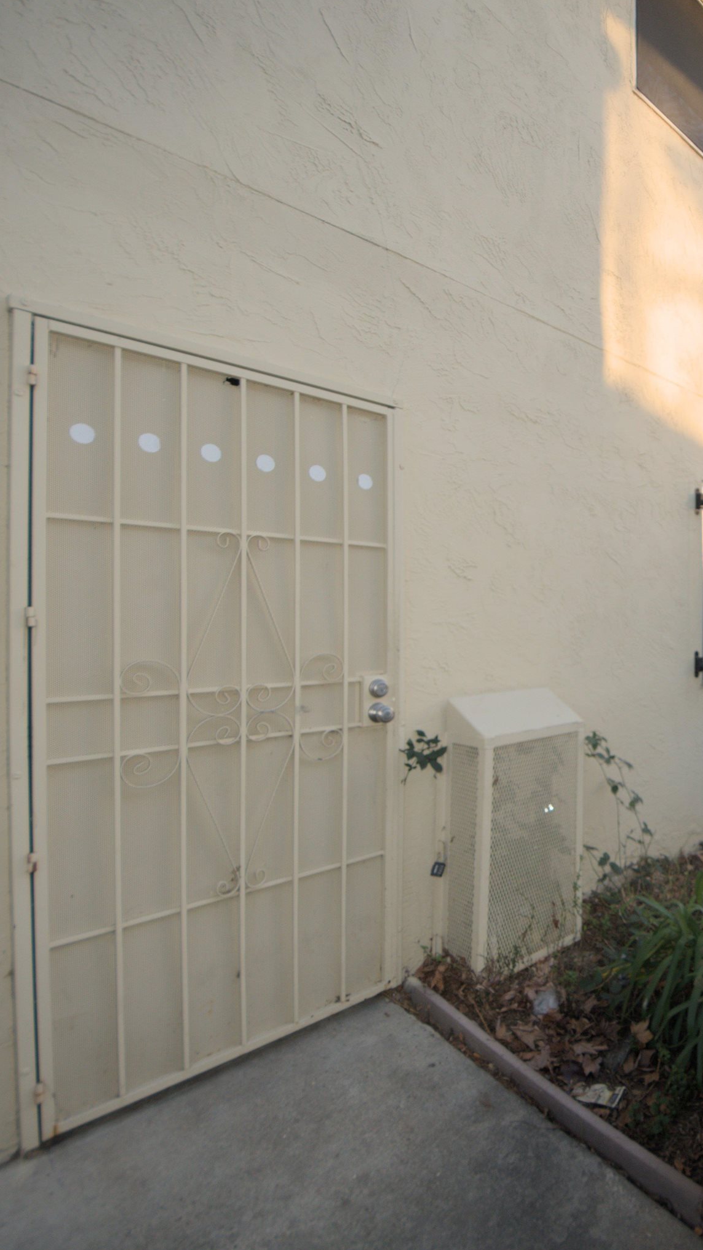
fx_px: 629
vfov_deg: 89.6
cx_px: 698
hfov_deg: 48.4
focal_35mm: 19
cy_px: 627
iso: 200
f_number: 4.5
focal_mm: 8
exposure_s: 1/125
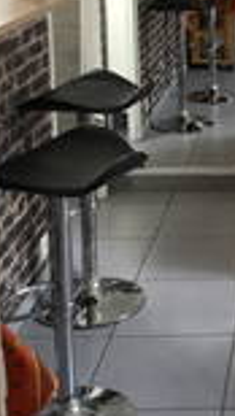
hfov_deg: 14.2
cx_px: 365
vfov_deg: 26.2
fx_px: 872
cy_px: 62
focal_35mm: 79
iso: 64
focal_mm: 3.3
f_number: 2.4
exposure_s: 1/33
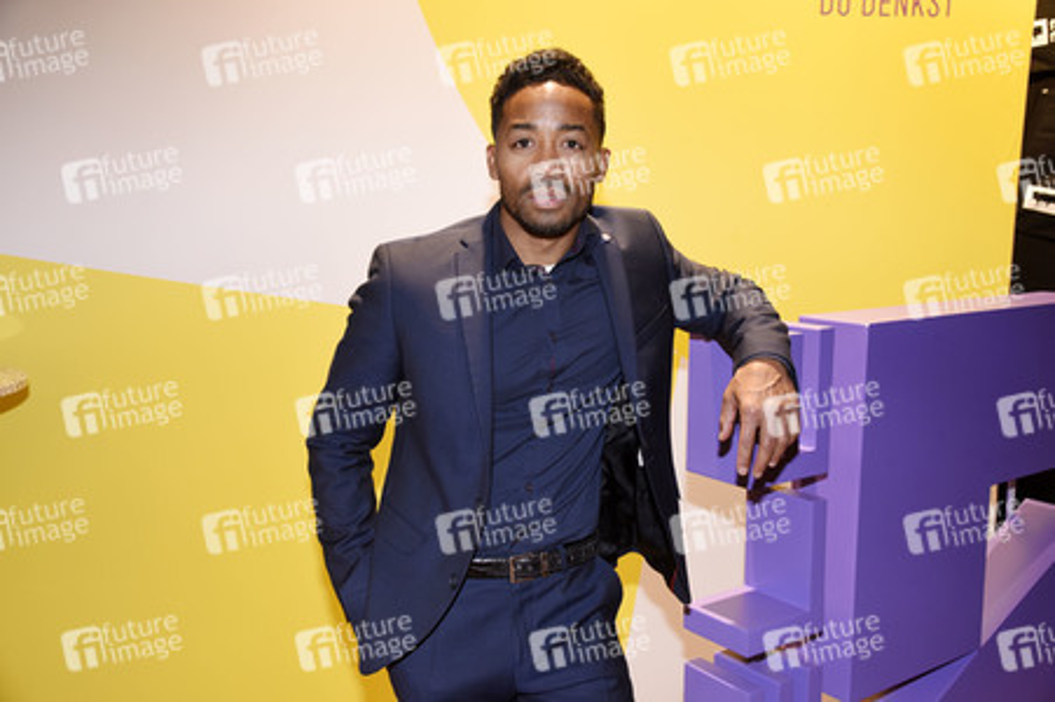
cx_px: 528
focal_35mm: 38
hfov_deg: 50.7
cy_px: 351
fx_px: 1113
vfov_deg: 35.0
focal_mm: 38
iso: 2000
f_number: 6.3
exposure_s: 1/60
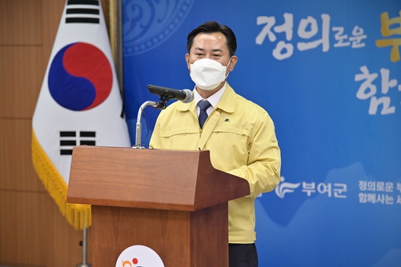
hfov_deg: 17.1
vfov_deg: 11.4
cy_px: 134
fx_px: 1337
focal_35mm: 120
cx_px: 200
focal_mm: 120
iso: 1000
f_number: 4
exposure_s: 1/200
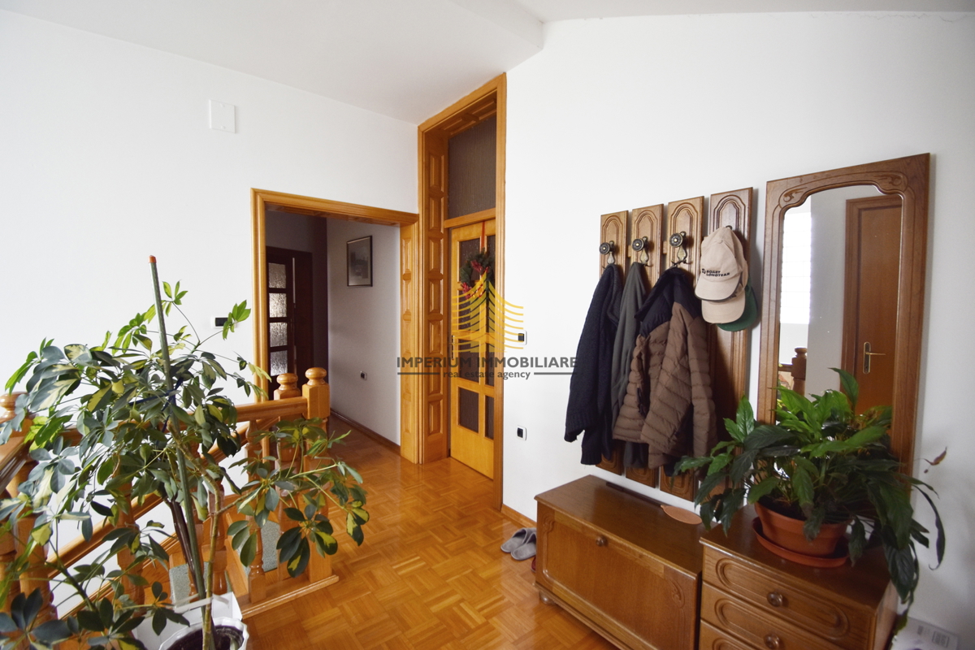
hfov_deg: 100.4
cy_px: 325
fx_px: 406
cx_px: 488
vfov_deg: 77.3
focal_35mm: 15
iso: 250
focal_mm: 10
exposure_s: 1/15
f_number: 4.5
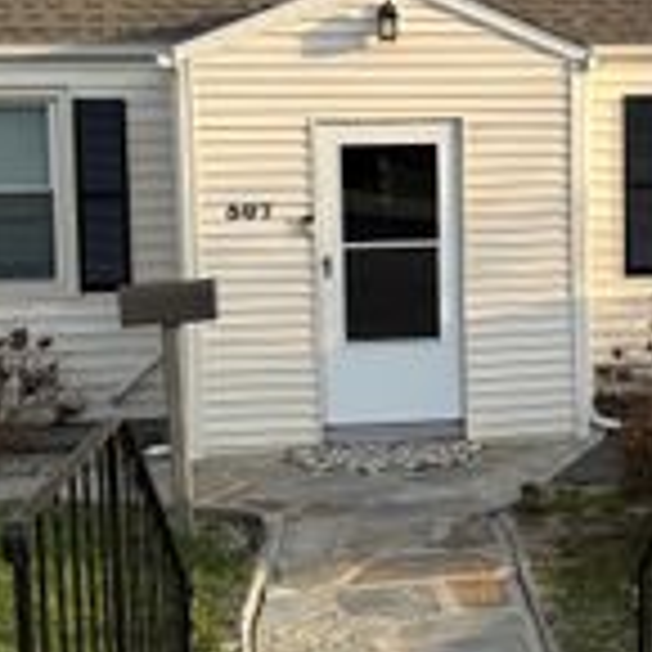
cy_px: 241
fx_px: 1556
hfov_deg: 23.0
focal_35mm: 73
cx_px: 598
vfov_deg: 23.6
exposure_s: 1/1855
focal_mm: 6.76
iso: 80
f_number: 1.78
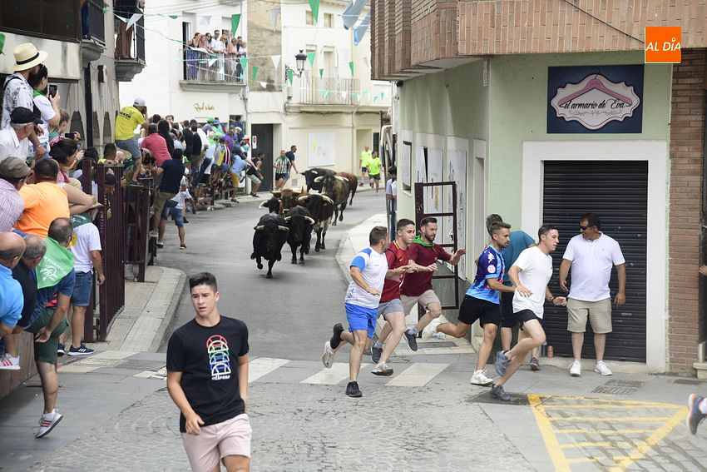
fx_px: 1669
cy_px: 236
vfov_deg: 16.1
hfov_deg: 23.9
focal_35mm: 85
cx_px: 354
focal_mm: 85
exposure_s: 1/400
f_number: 6.3
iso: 400
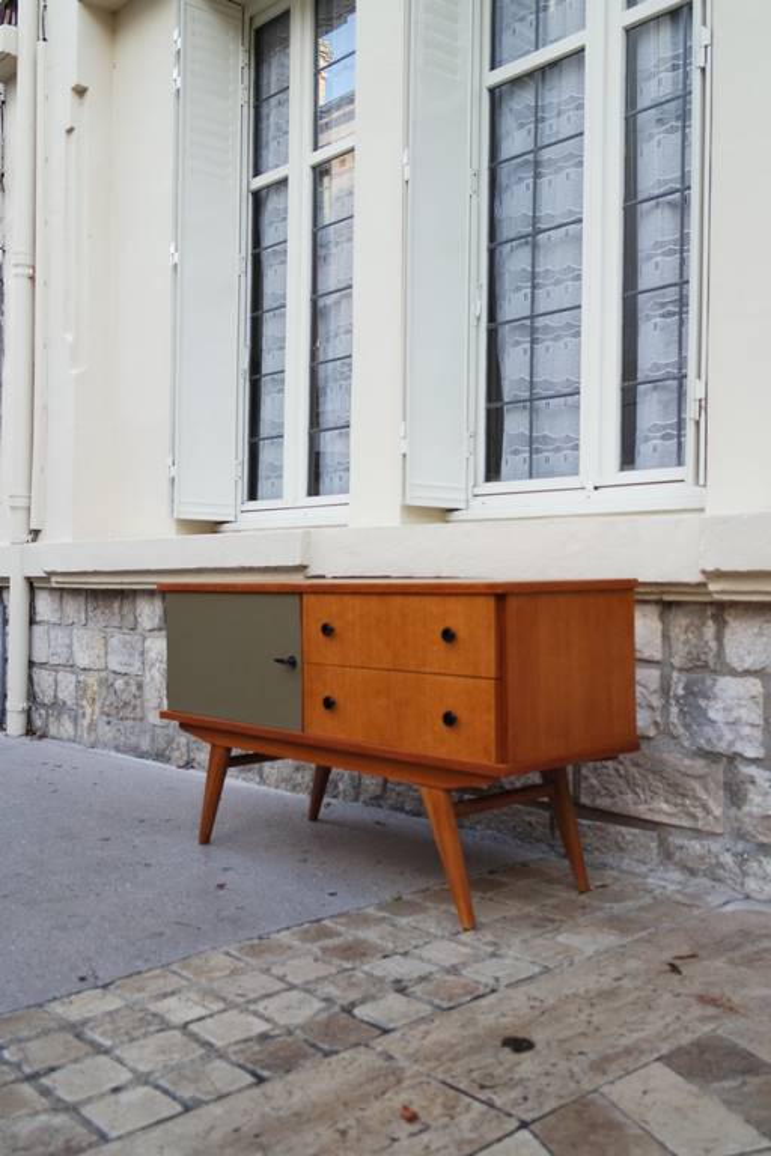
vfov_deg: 57.2
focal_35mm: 33
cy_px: 578
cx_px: 386
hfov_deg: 40.0
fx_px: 1060
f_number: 3.5
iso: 100
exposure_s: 1/80
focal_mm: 22
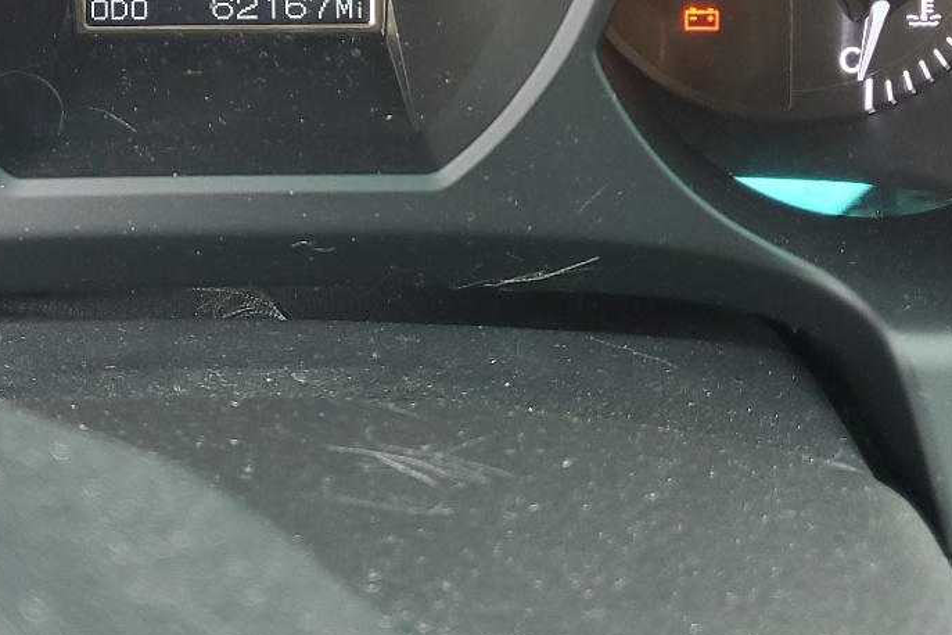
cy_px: -189
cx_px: 204
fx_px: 1666
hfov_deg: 31.2
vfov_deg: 19.8
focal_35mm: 63
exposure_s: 1/60.2
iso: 58
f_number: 1.5
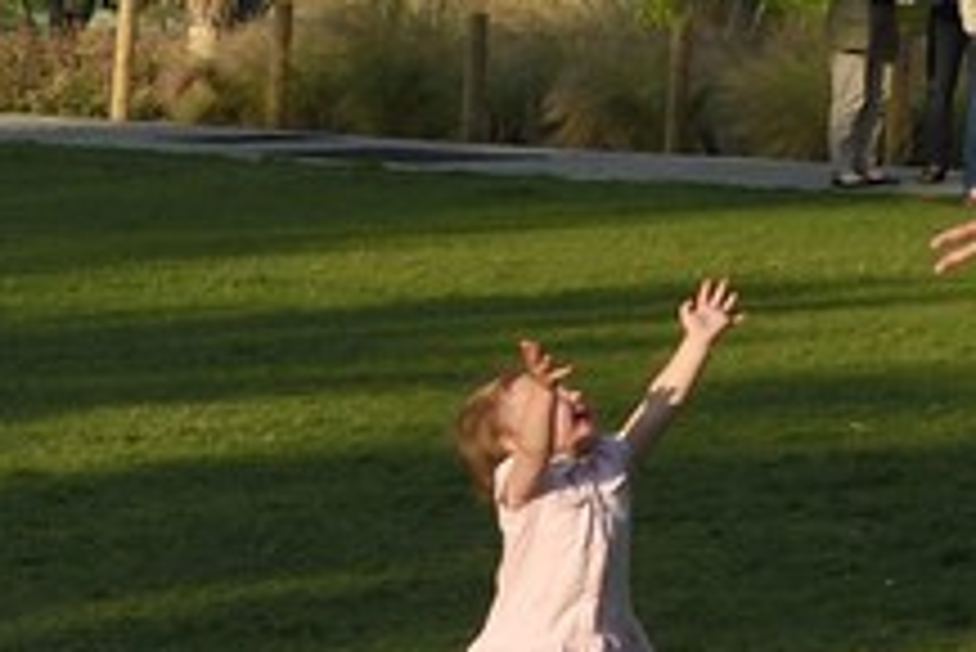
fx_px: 6999
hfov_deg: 7.1
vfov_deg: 5.1
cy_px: -1232
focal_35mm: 258
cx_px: 3009
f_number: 13
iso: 200
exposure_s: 1/200
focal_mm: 35
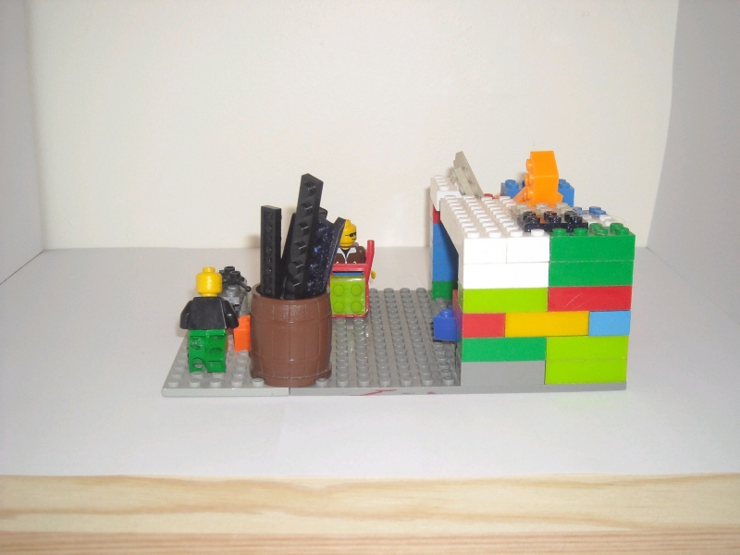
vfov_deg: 29.7
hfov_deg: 38.9
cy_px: 278
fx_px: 1047
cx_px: 370
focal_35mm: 49
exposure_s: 1/60
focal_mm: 7.92
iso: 200
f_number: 3.2
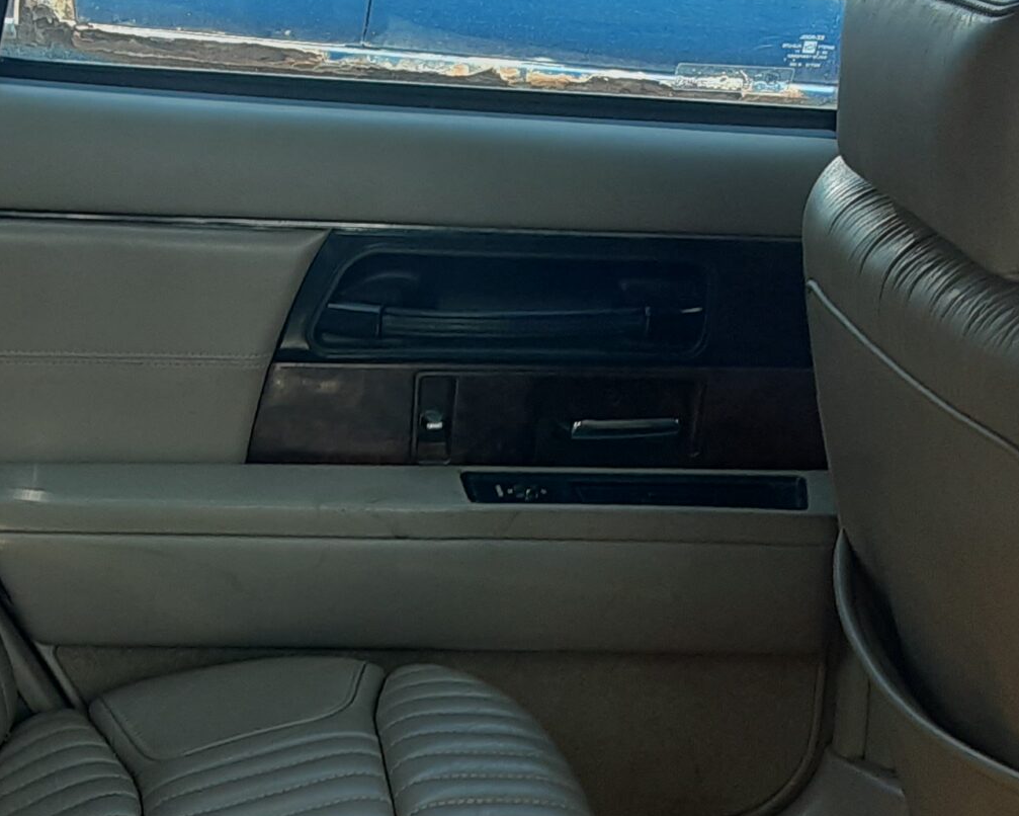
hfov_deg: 27.8
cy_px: 551
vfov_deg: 22.7
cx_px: 225
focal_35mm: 67
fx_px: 2021
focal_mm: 2.91
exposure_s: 1/120
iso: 40
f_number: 1.9
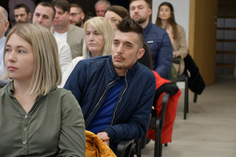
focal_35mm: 99
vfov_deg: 13.8
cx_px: 118
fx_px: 649
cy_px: 78
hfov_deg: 20.6
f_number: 5
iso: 1400
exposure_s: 1/125
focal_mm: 66
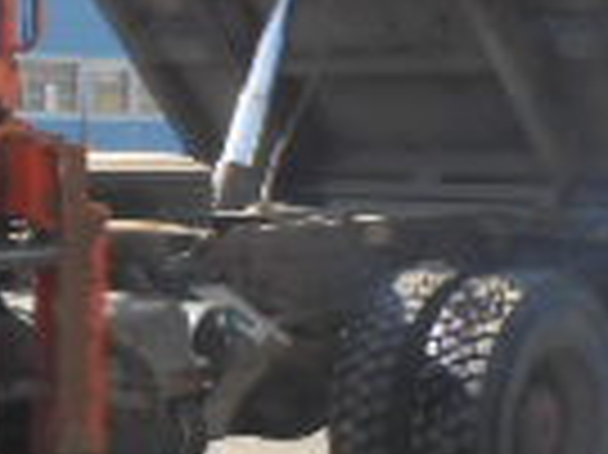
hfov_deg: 15.4
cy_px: 202
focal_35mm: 123
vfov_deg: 12.0
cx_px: -135
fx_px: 2158
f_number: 3.5
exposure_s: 1/250
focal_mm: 4.6
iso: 80
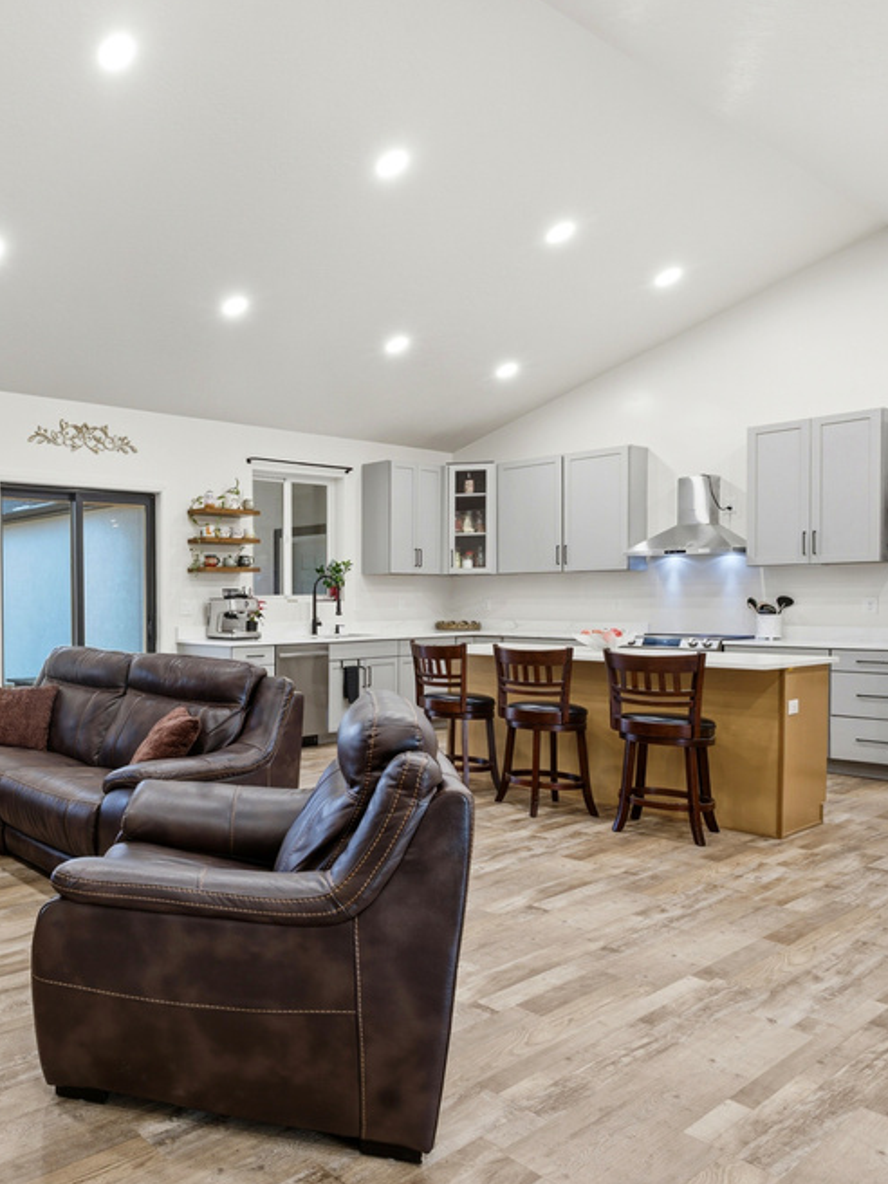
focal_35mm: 24
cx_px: 42
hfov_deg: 48.8
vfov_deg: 71.6
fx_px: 821
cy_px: 591
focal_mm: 16
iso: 100
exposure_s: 1/40
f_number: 8
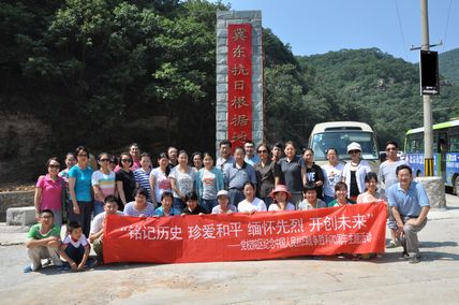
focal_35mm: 27
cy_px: 152
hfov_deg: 67.5
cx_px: 230
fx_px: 344
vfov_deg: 47.8
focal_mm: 18
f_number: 10
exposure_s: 1/400
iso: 400
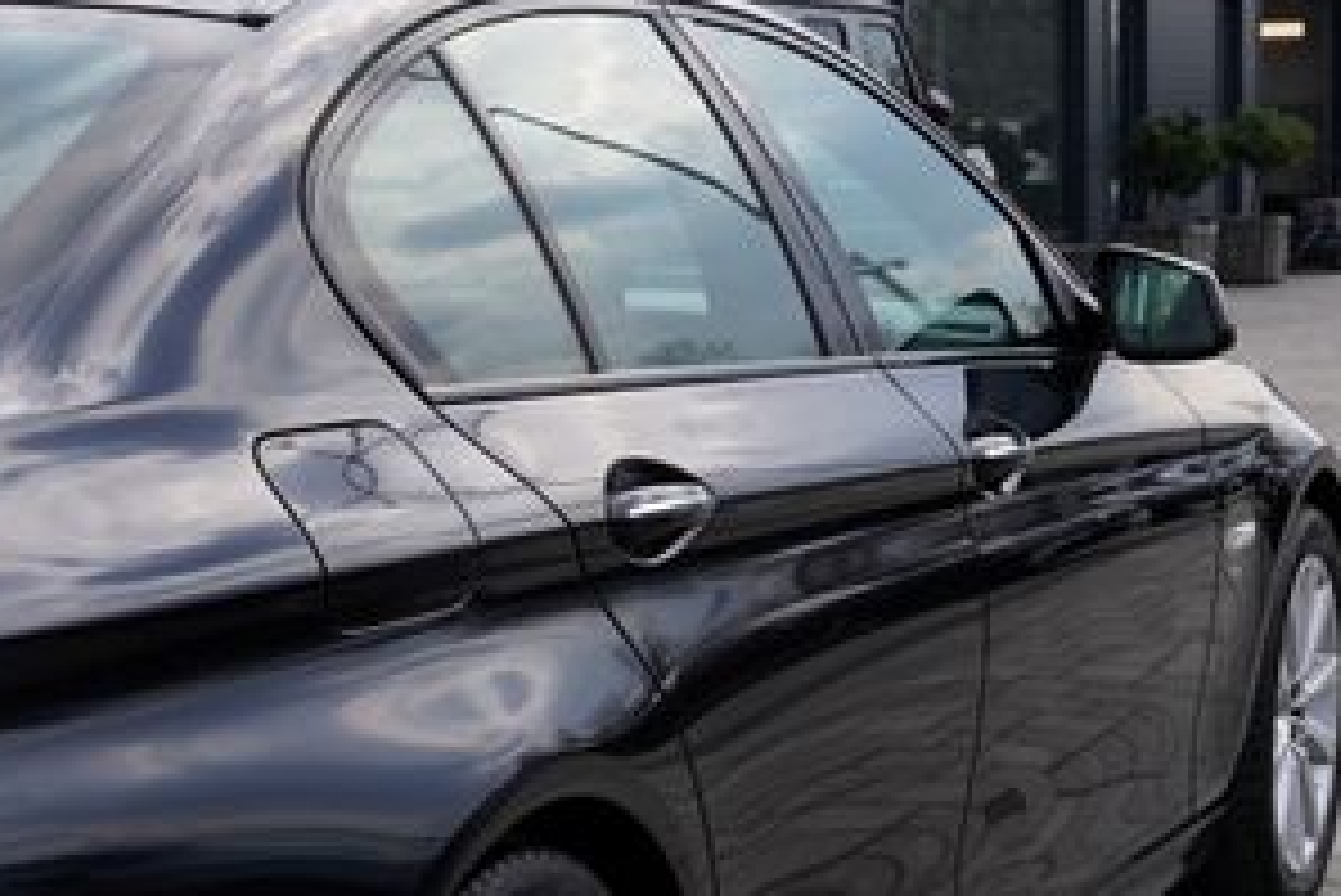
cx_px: -198
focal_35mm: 86
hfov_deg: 22.1
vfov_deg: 15.9
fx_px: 3205
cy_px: 489
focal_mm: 25
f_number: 8
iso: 100
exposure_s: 1/250
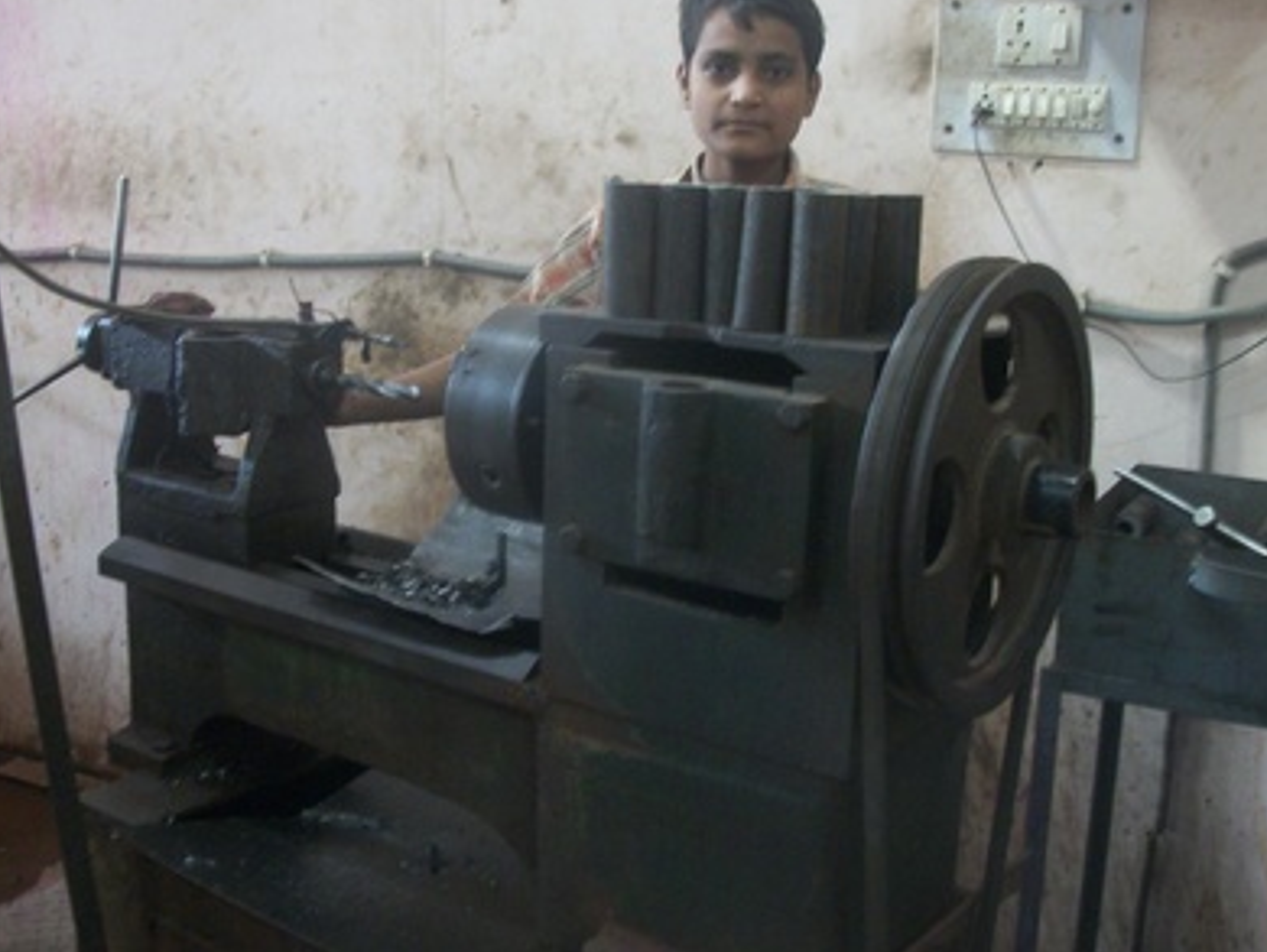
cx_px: 611
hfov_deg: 45.7
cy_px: 476
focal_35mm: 41
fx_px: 1502
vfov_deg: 35.2
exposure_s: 1/8
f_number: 2.9
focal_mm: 5.7
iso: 250
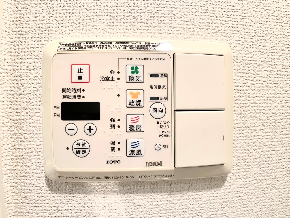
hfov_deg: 67.3
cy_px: 109
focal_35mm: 26
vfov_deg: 53.1
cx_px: 145
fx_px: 218
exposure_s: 1/100
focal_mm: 4.25
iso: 100
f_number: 1.8
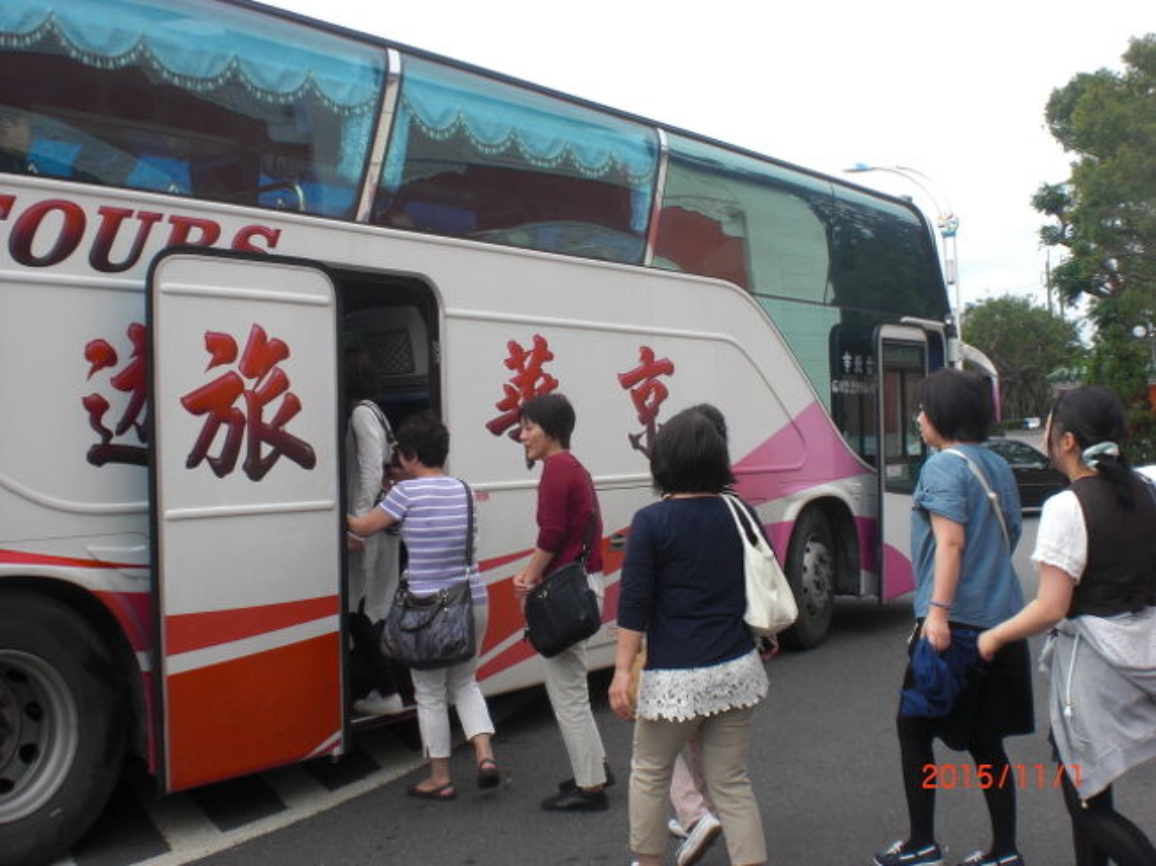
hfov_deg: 49.0
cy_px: 433
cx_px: 578
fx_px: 1269
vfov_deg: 37.7
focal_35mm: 38
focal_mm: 6.3
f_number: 5.6
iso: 64
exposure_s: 1/200
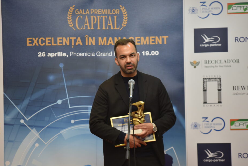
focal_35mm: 178
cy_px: 85
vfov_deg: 7.7
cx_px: 119
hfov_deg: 11.5
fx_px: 1227
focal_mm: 160
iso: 1000
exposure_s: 1/125
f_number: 3.2
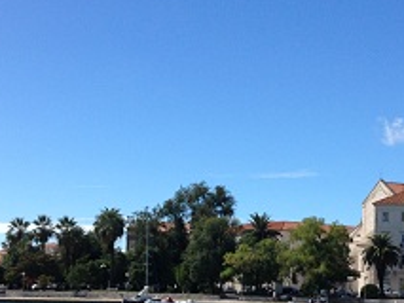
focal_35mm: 82
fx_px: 958
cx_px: 264
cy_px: 221
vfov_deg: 17.9
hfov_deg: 23.7
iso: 50
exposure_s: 1/1842
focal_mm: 4.28
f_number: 2.4
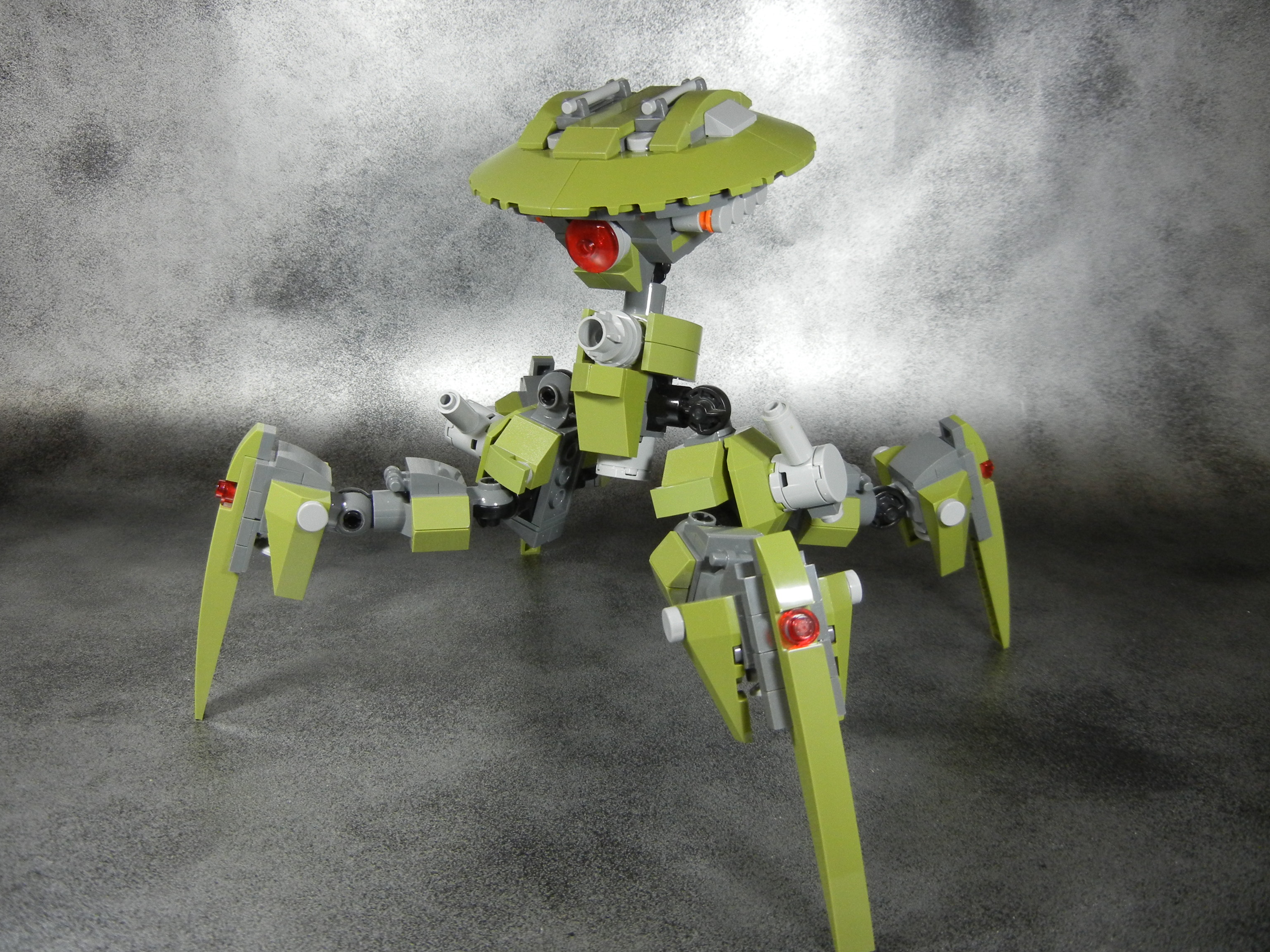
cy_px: 460
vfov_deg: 44.2
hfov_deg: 56.8
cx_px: 603
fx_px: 1174
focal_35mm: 32
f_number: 3.5
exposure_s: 1/61.1
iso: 400
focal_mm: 5.4
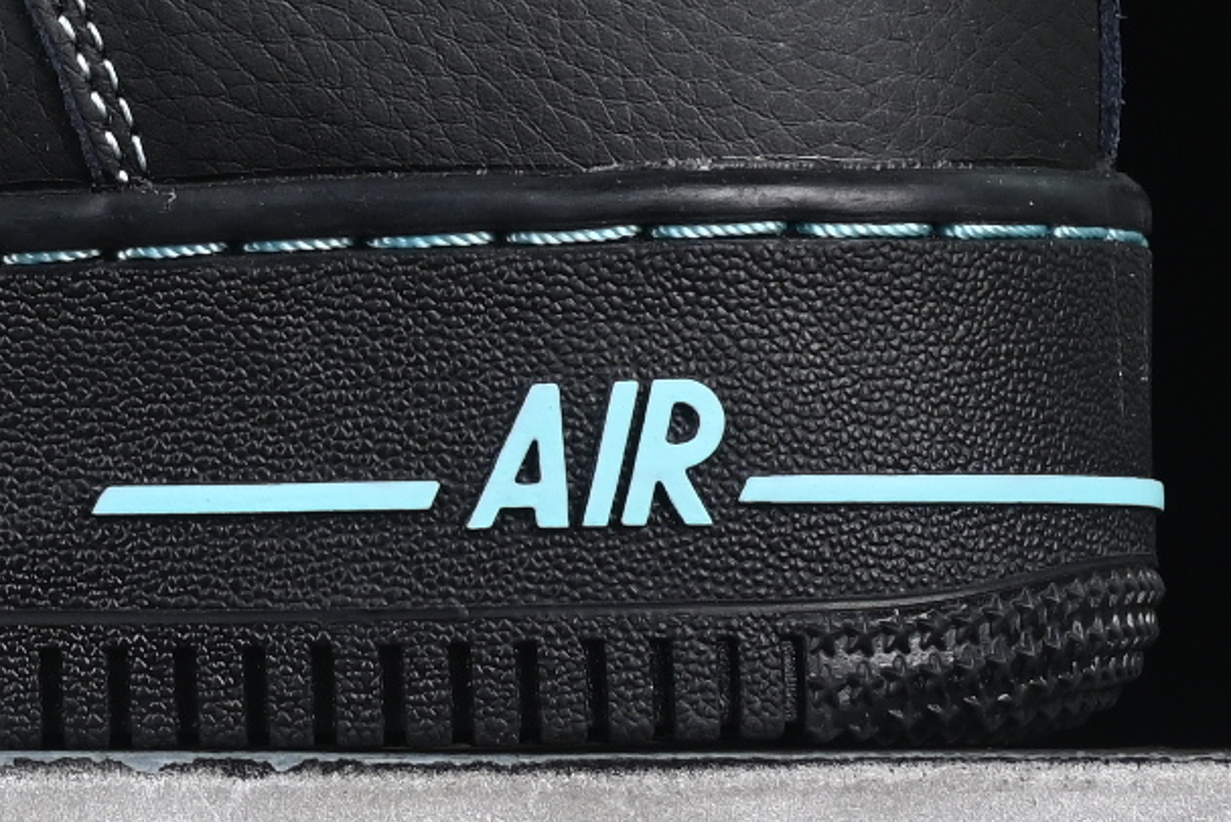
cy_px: -424
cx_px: -730
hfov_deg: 5.9
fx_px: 11765
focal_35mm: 344
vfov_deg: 4.0
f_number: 6.3
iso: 160
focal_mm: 50
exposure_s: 1/50
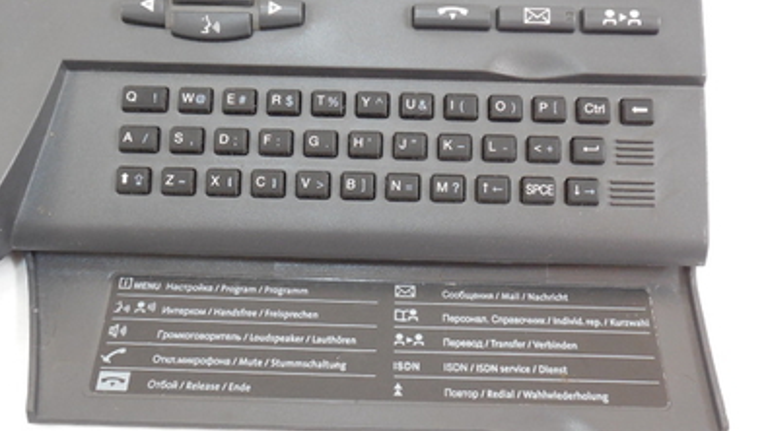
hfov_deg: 48.3
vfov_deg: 28.4
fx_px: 853
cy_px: 227
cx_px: 381
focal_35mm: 42
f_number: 4.2
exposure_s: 1/30
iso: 800
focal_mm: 6.8
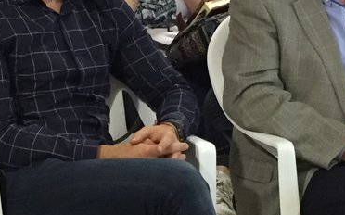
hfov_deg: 16.8
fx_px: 1165
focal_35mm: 124
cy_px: 150
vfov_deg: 10.5
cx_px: 88
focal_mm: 4.15
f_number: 2.2
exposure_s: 1/25
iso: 320
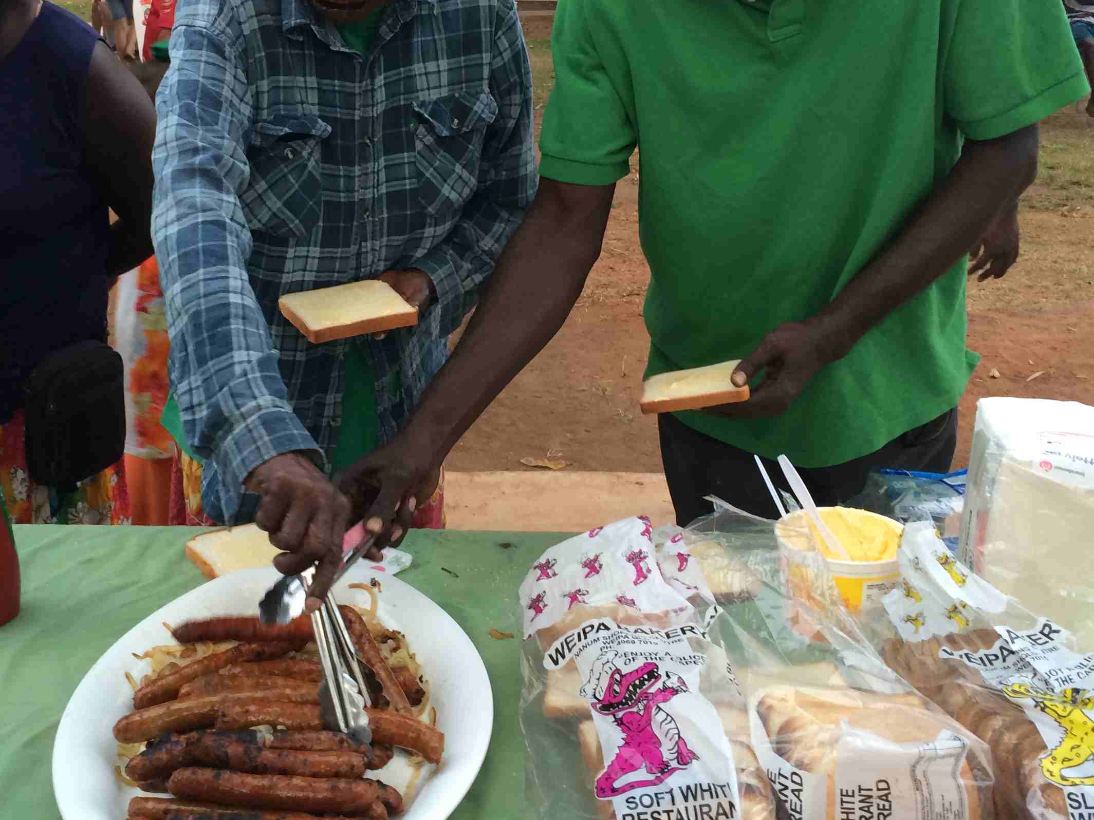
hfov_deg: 41.2
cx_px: 493
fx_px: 1454
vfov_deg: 31.2
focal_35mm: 46
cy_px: 263
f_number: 2.2
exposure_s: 1/30
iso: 50
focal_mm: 4.12
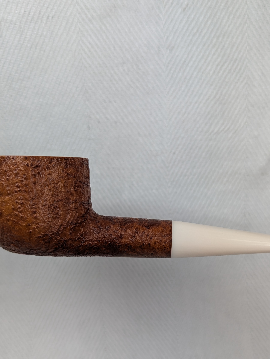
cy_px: 196
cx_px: 142
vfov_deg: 45.7
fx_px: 425
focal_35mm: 41
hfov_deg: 35.2
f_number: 1.85
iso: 62
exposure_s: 1/845
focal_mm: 6.81
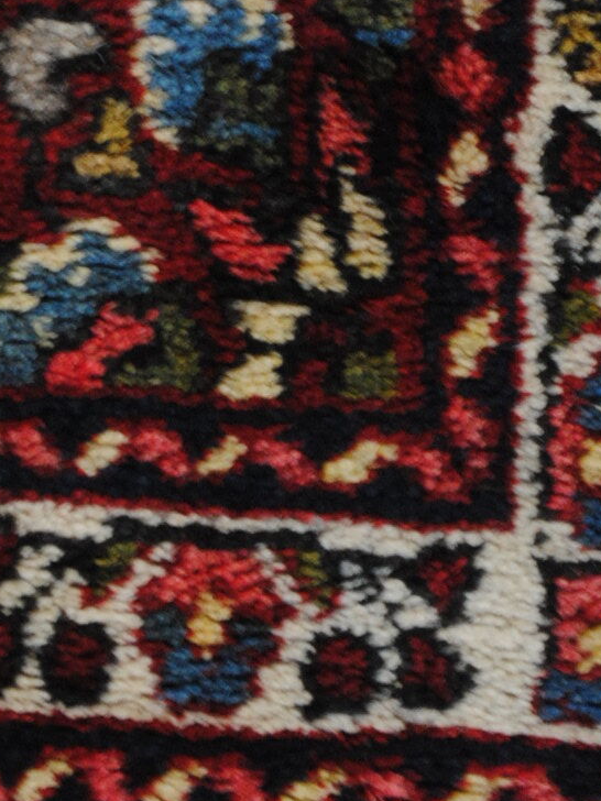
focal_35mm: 211
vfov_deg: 9.4
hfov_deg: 7.0
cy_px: 249
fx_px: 4891
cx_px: 291
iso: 900
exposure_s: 1/30
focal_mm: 55
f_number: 5.6
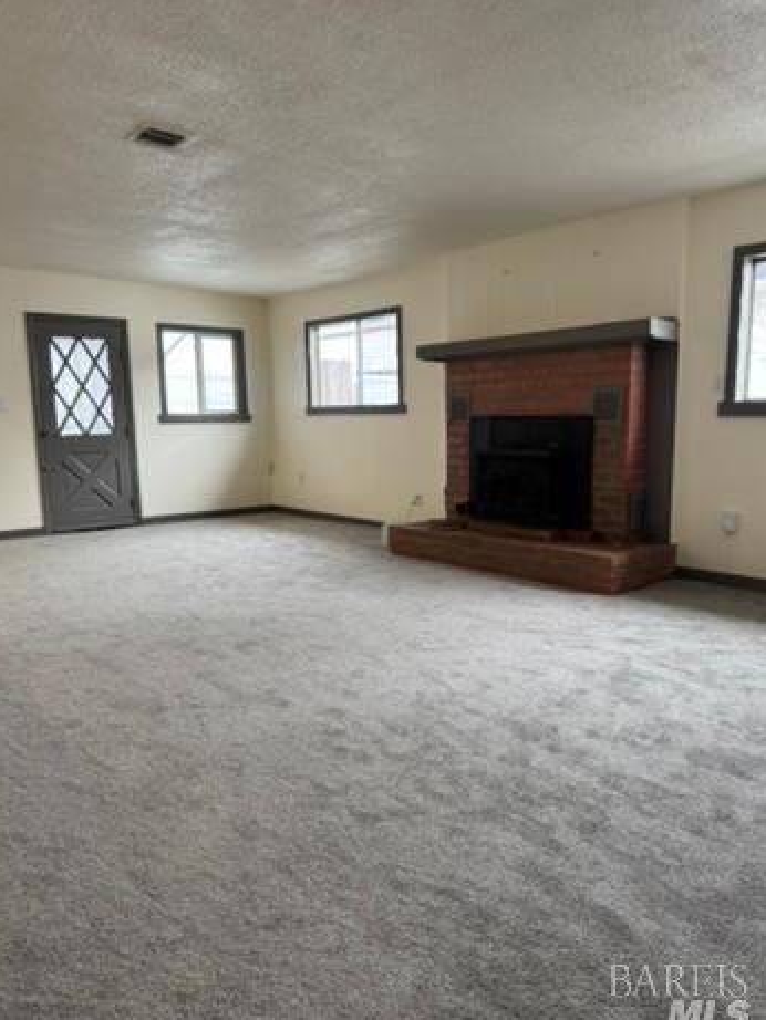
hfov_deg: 54.9
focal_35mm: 25
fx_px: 737
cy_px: 529
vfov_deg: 69.4
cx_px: 390
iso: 200
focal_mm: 6.76
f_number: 1.78
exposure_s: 1/120
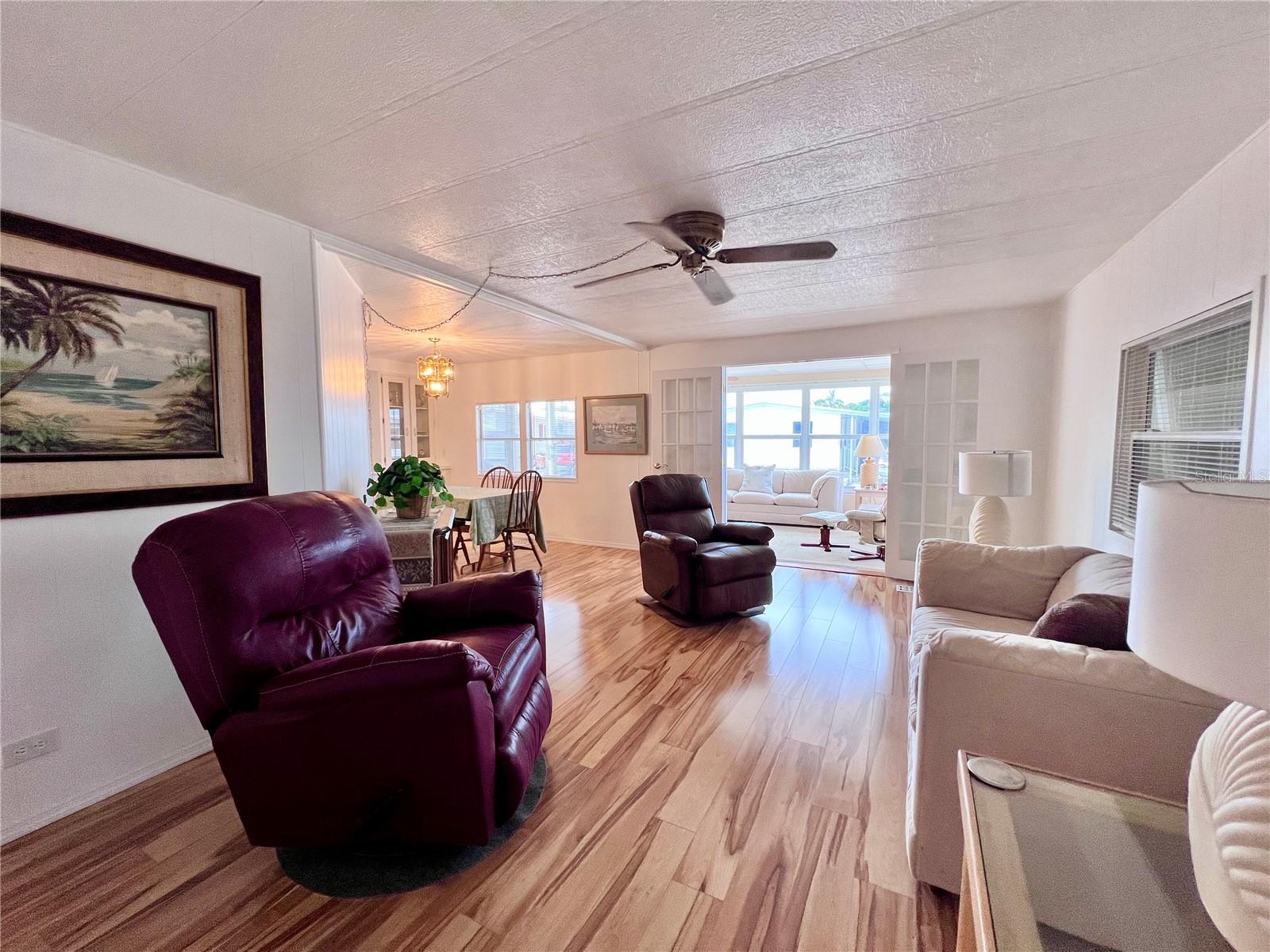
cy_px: 476
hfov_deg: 106.2
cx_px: 635
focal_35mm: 13
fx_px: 477
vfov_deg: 89.9
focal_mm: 1.57
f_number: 1.8
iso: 100
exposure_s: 1/120
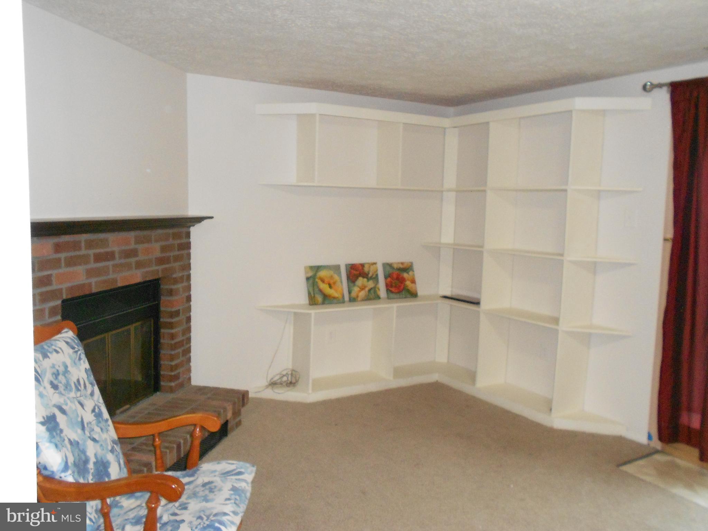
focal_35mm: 29
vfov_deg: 48.2
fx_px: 593
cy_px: 266
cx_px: 354
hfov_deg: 61.7
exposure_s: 1/25
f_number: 3.4
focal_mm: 5.1
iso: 500
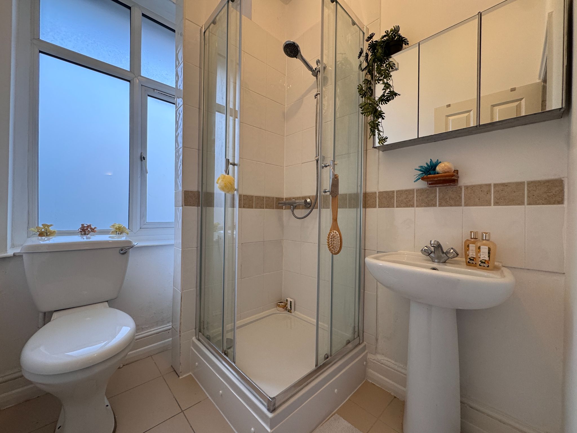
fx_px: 233
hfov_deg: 102.1
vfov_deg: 85.7
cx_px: 288
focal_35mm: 14
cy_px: 216
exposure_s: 1/100
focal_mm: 2.22
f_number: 2.2
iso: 160
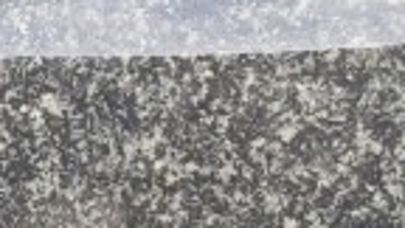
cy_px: 647
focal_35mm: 126
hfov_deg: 15.2
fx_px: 1353
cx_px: -281
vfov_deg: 8.3
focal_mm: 3.92
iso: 64
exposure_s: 1/440
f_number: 1.7
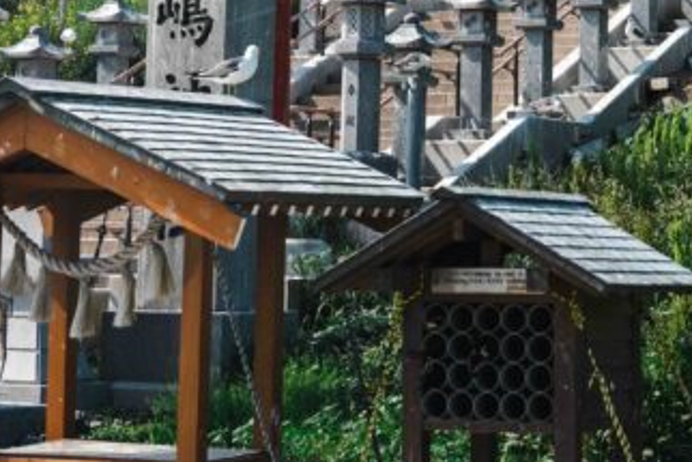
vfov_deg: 10.6
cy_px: -250
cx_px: 561
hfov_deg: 16.4
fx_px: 2385
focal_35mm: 124
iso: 100
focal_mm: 39
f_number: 4.5
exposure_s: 1/1250
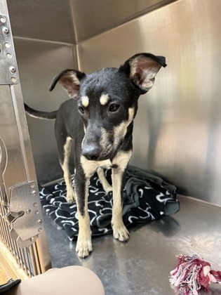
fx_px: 204
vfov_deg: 71.6
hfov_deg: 56.8
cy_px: 148
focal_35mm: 24
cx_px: 110
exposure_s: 1/60
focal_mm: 6.76
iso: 500
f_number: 1.78
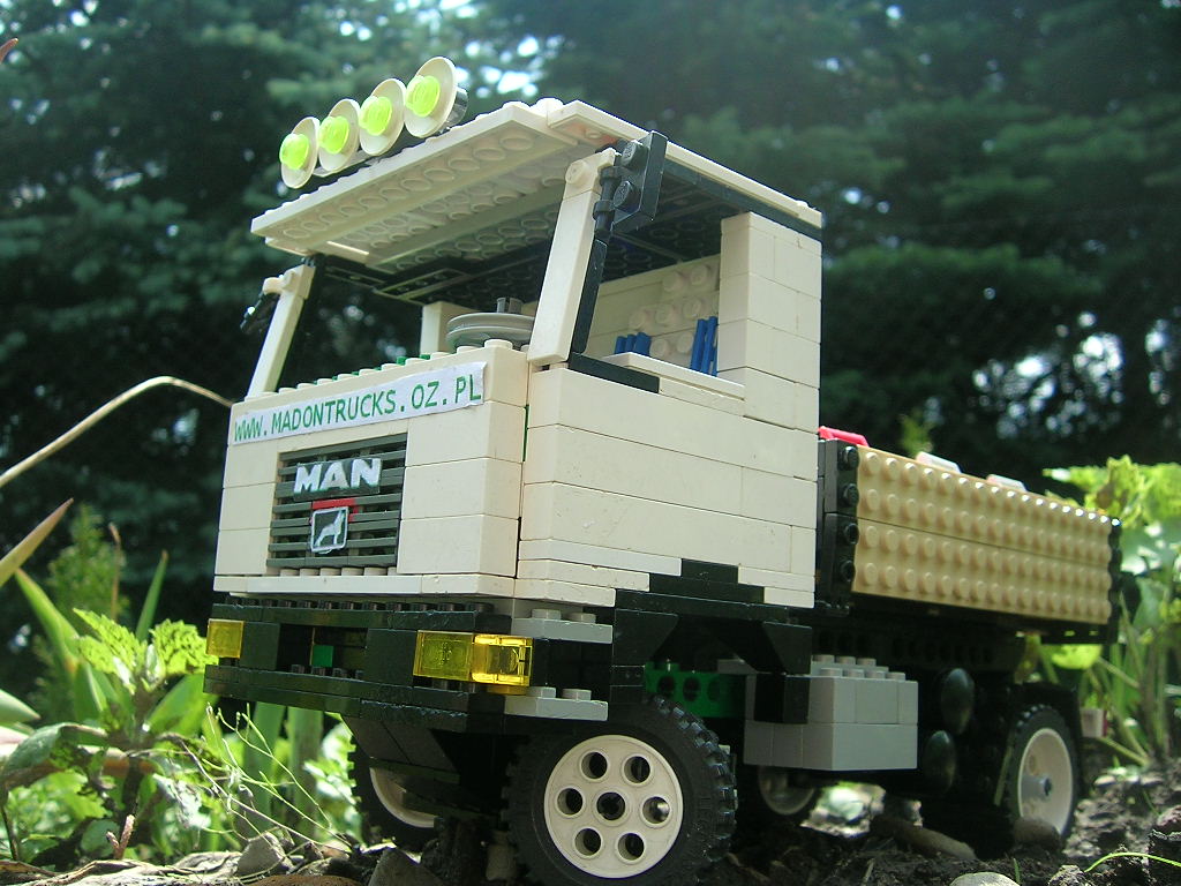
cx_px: 590
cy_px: 443
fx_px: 1194
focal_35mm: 35
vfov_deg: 40.7
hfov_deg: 52.6
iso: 50
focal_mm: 5.4
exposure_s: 1/337
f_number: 2.8
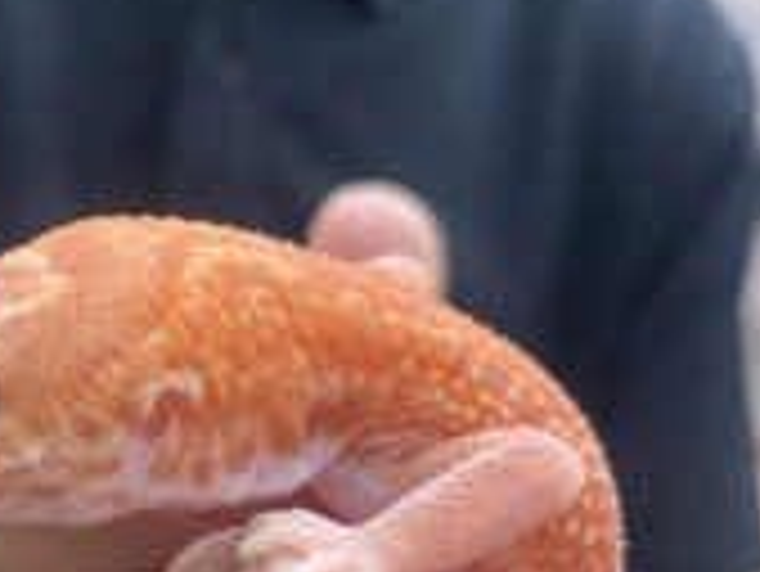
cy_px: 572
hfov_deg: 30.8
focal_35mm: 59
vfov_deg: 23.8
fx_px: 1296
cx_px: 40
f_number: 1.8
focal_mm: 4.25
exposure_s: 1/50
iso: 125
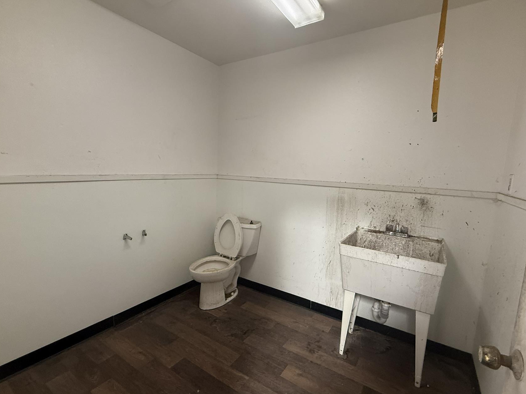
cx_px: 266
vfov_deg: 74.7
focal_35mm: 17
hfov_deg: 91.0
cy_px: 202
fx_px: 258
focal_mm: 2.22
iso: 250
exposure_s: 1/99
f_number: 2.2
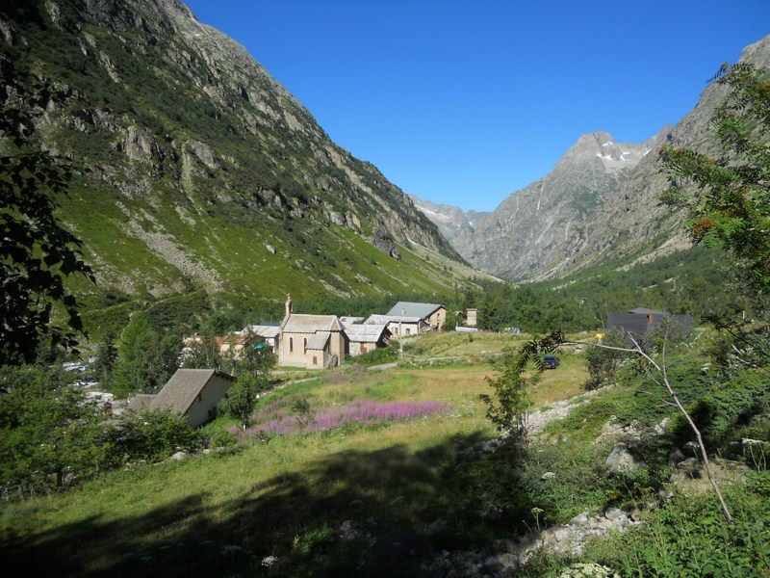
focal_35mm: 27
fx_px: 601
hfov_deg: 65.3
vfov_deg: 51.4
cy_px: 289
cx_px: 385
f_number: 3.2
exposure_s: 1/1000
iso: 80
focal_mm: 4.9
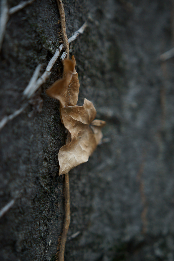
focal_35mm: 52
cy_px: 130
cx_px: 87
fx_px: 381
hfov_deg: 25.8
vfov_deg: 37.9
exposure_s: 1/500
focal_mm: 35
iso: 250
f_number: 1.8
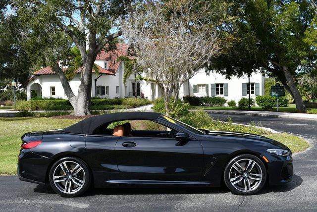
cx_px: 158
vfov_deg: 28.1
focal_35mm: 48
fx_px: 423
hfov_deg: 41.1
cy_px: 106
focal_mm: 24
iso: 110
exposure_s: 1/250
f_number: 8
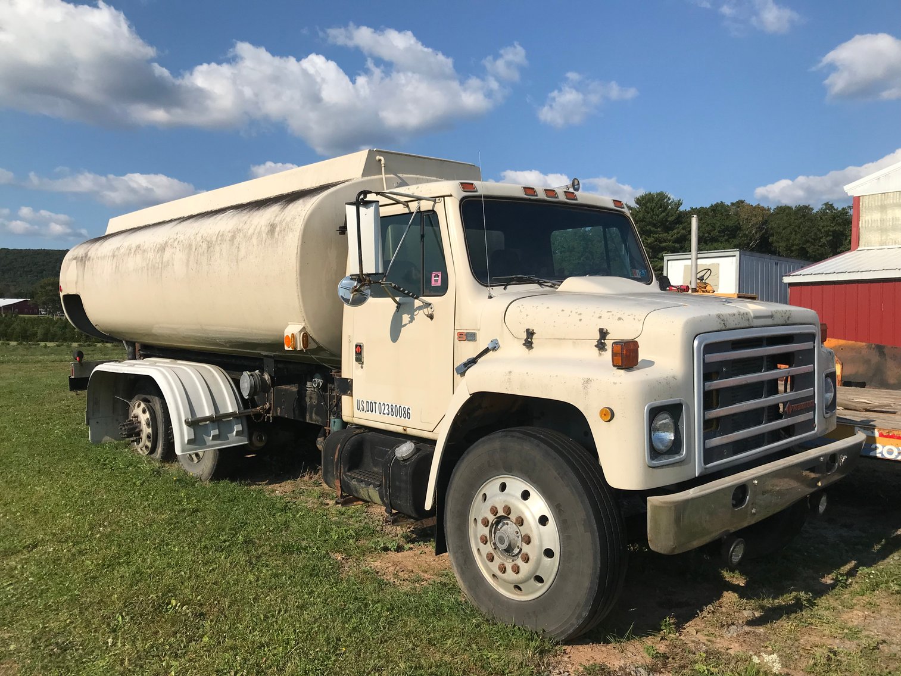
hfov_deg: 63.4
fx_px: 729
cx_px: 450
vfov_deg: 49.8
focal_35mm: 28
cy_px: 338
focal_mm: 3.99
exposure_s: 1/4167
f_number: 1.8
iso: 20
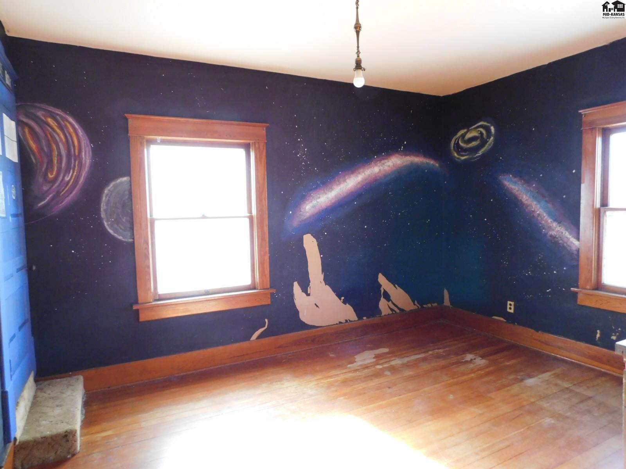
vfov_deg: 58.9
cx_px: 313
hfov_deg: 73.9
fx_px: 416
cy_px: 234
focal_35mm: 23
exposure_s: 1/30
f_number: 3
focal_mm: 4
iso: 360
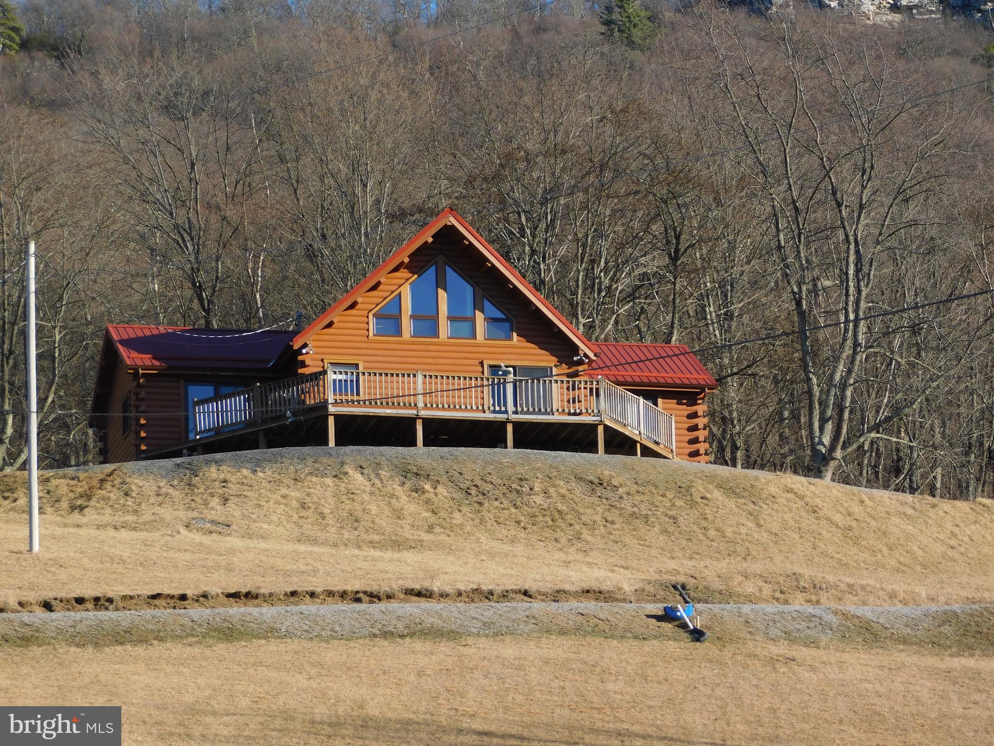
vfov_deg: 6.4
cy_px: 373
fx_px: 6662
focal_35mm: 232
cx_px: 497
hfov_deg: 8.5
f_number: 5.6
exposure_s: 1/320
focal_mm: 41.3
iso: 125
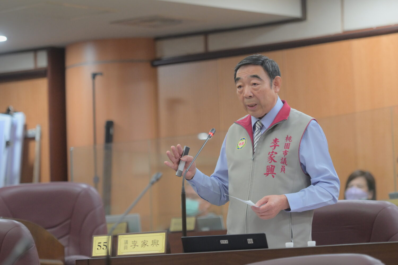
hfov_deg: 11.2
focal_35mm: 183
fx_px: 2023
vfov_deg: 7.5
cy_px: 132
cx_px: 199
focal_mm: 122
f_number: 3.2
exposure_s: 1/160
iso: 1250
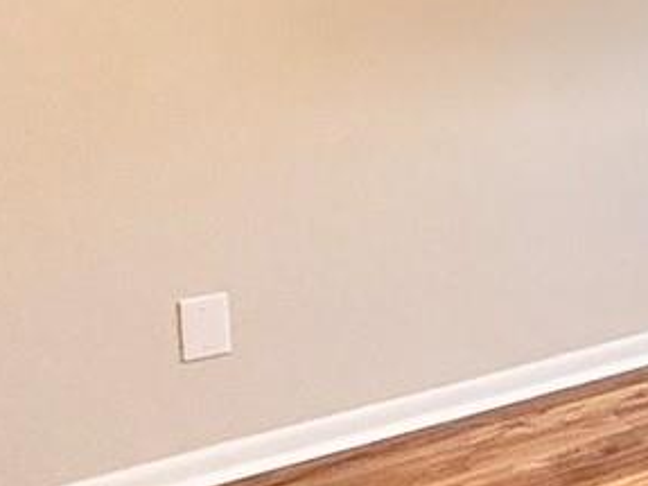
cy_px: 0
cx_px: 1036
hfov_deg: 20.5
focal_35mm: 78
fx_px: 1460
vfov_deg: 18.4
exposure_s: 1/120
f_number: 2.2
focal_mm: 2.22
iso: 125
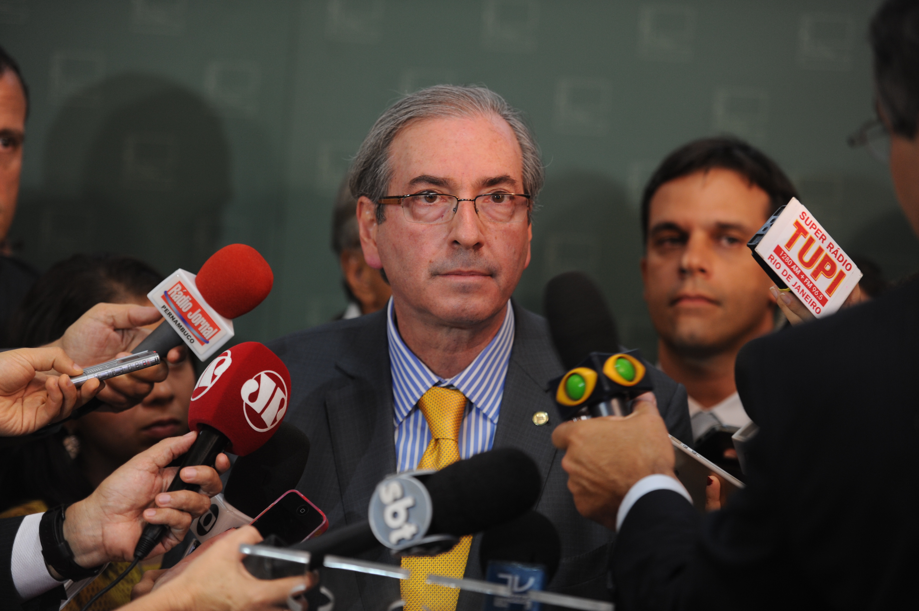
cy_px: 306
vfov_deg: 9.8
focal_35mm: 140
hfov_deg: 14.7
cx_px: 460
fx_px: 3572
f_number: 2.8
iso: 800
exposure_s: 1/125
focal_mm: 140
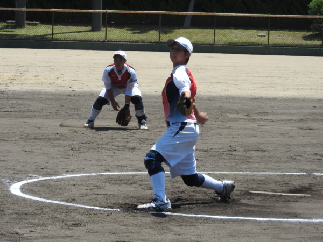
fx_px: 2053
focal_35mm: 220
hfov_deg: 9.0
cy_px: 121
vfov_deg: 6.8
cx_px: 162
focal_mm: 39.4
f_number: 5.3
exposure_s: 1/500
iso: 100
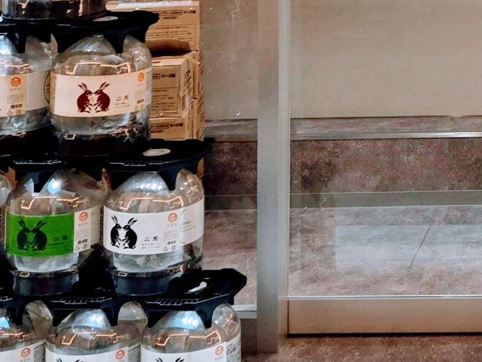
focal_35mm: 90
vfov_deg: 15.4
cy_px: -155
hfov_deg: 19.8
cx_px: 646
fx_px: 1254
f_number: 1.8
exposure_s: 1/100
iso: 32
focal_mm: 5.4
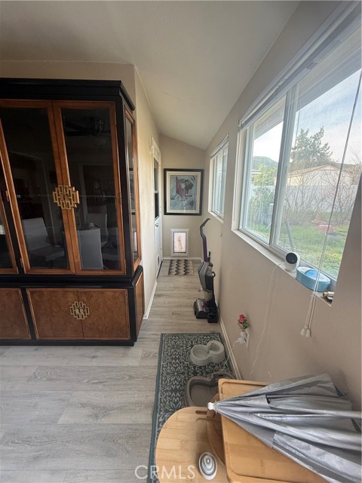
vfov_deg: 102.1
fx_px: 195
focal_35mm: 14
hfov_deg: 85.7
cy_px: 242
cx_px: 181
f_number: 2.2
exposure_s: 1/99
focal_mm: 2.22
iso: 200
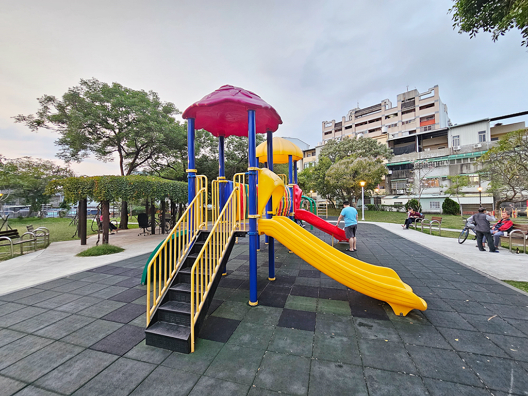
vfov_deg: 89.9
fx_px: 198
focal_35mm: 13
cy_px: 198
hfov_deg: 106.2
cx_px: 264
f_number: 2.2
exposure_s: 1/60
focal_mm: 2.2
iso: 125
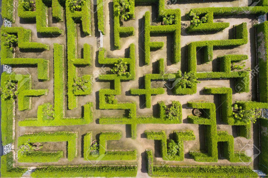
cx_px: 133
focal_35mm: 21
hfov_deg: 81.2
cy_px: 81
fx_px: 156
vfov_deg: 59.4
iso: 100
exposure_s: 1/1000
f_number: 2.8
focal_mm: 3.61
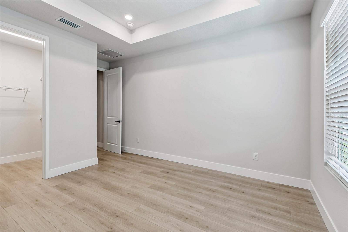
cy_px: 116
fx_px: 145
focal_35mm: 15
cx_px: 174
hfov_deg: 100.4
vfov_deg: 77.3
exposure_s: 1/13
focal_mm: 10
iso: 100
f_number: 7.1
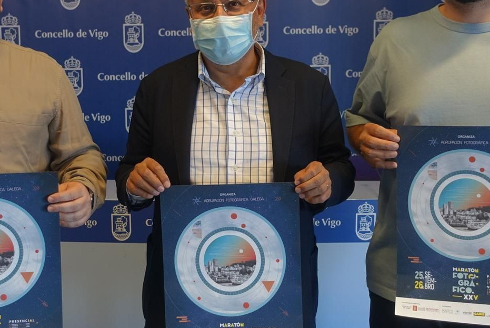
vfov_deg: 24.6
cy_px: 136
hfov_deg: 36.2
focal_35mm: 55
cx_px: 214
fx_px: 749
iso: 250
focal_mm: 11.69
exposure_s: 1/80
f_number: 2.8
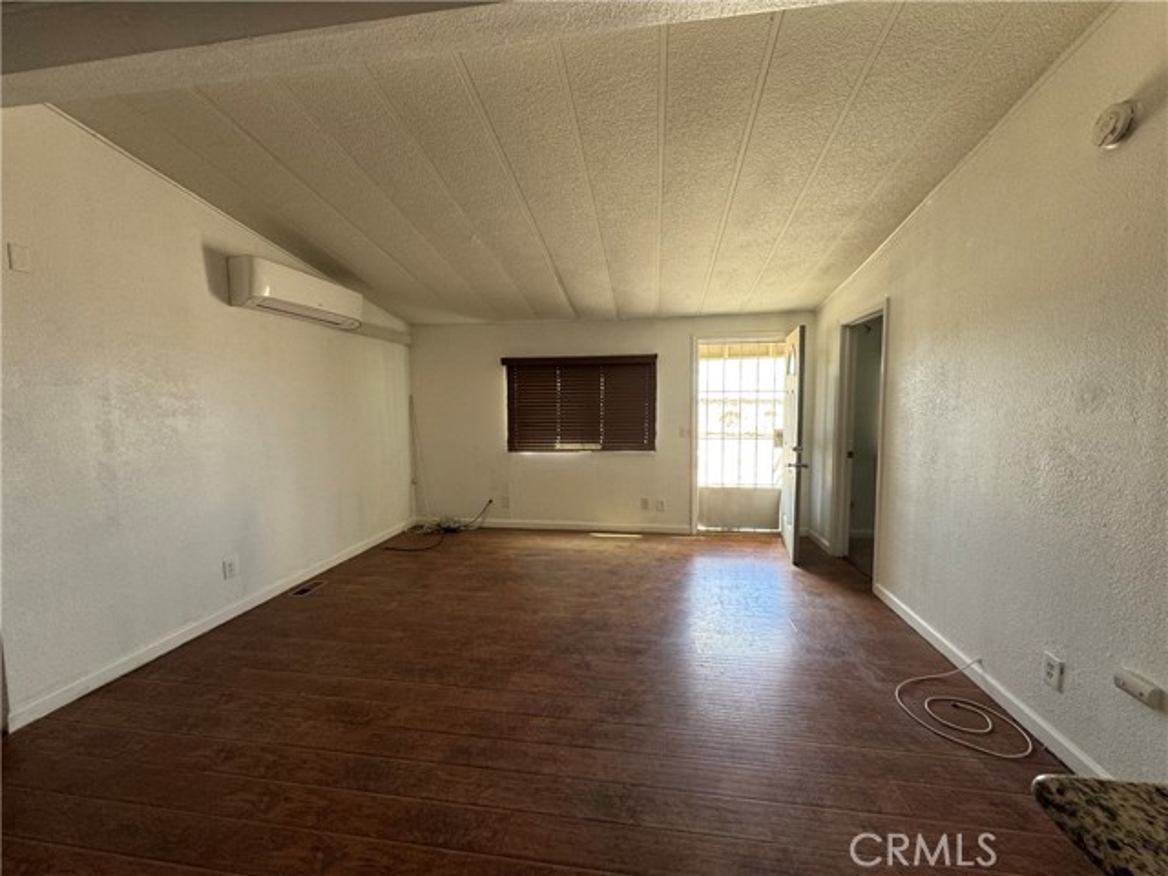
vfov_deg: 85.7
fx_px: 472
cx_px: 584
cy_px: 438
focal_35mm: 14
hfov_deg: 102.1
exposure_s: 1/99
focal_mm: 2.22
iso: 160
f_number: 2.2
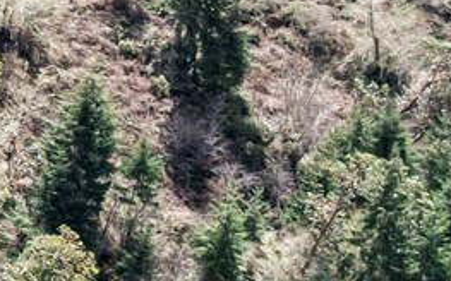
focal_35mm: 155
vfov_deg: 8.1
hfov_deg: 10.2
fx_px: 1904
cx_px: -862
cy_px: -267
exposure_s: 1/2000
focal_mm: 12.29
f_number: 2.8
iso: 400
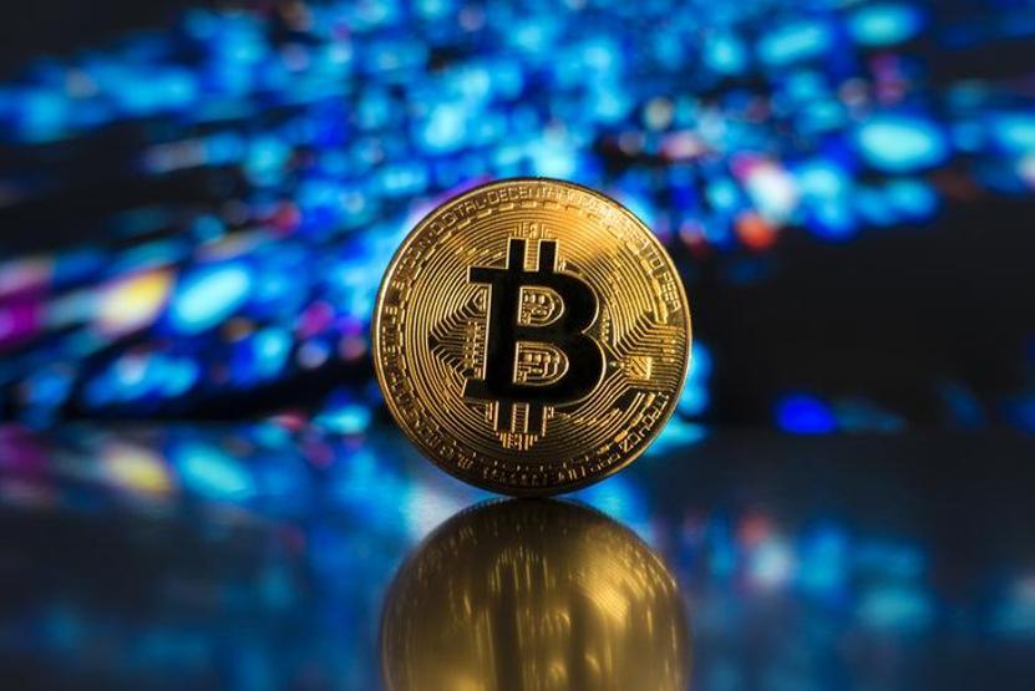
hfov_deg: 73.7
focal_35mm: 24
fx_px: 690
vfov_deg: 53.2
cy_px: 346
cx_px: 518
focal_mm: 8.8
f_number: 2.2
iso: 160
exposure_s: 1/30
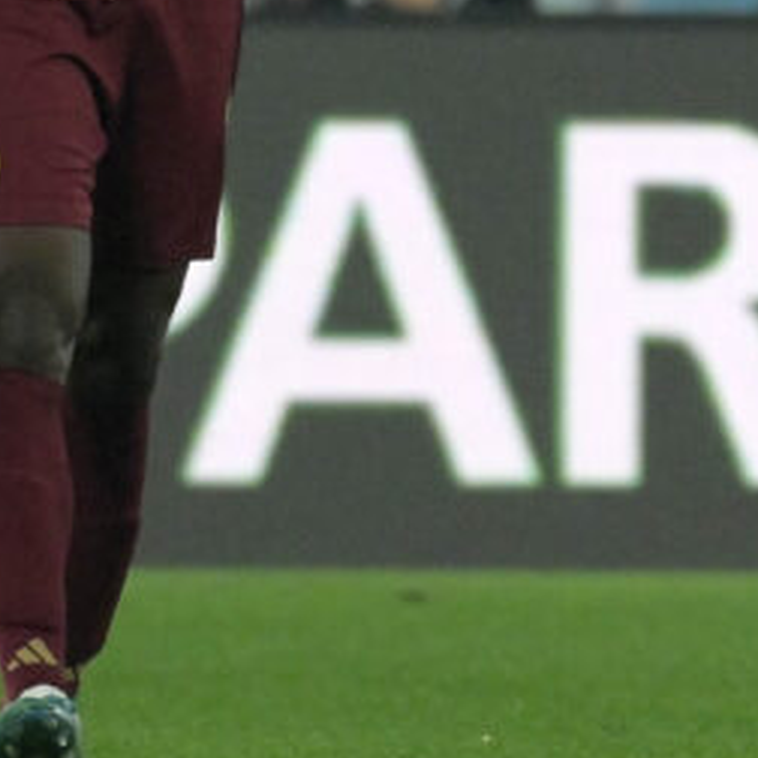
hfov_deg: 0.8
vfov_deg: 0.8
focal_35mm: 2070
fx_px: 51282
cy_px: -104
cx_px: 818
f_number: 5
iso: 3200
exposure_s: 1/1250
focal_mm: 400
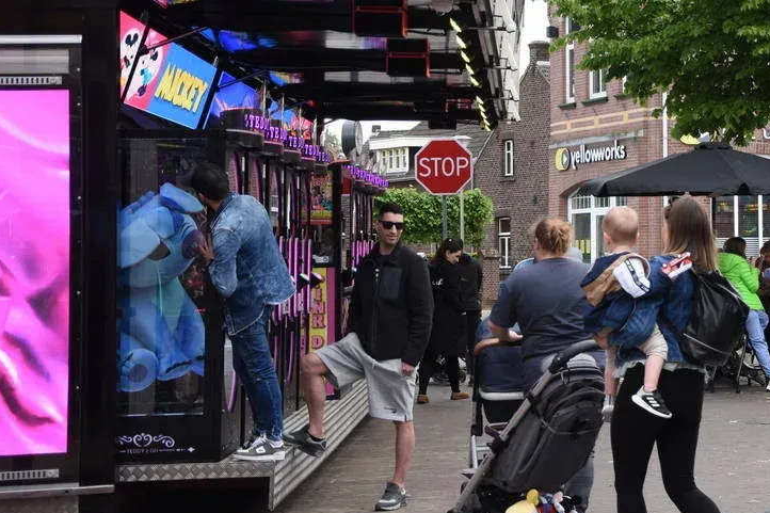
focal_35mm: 101
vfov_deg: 13.5
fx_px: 2160
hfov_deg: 19.9
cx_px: 679
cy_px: 114
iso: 320
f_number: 4.5
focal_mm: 38
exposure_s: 1/320
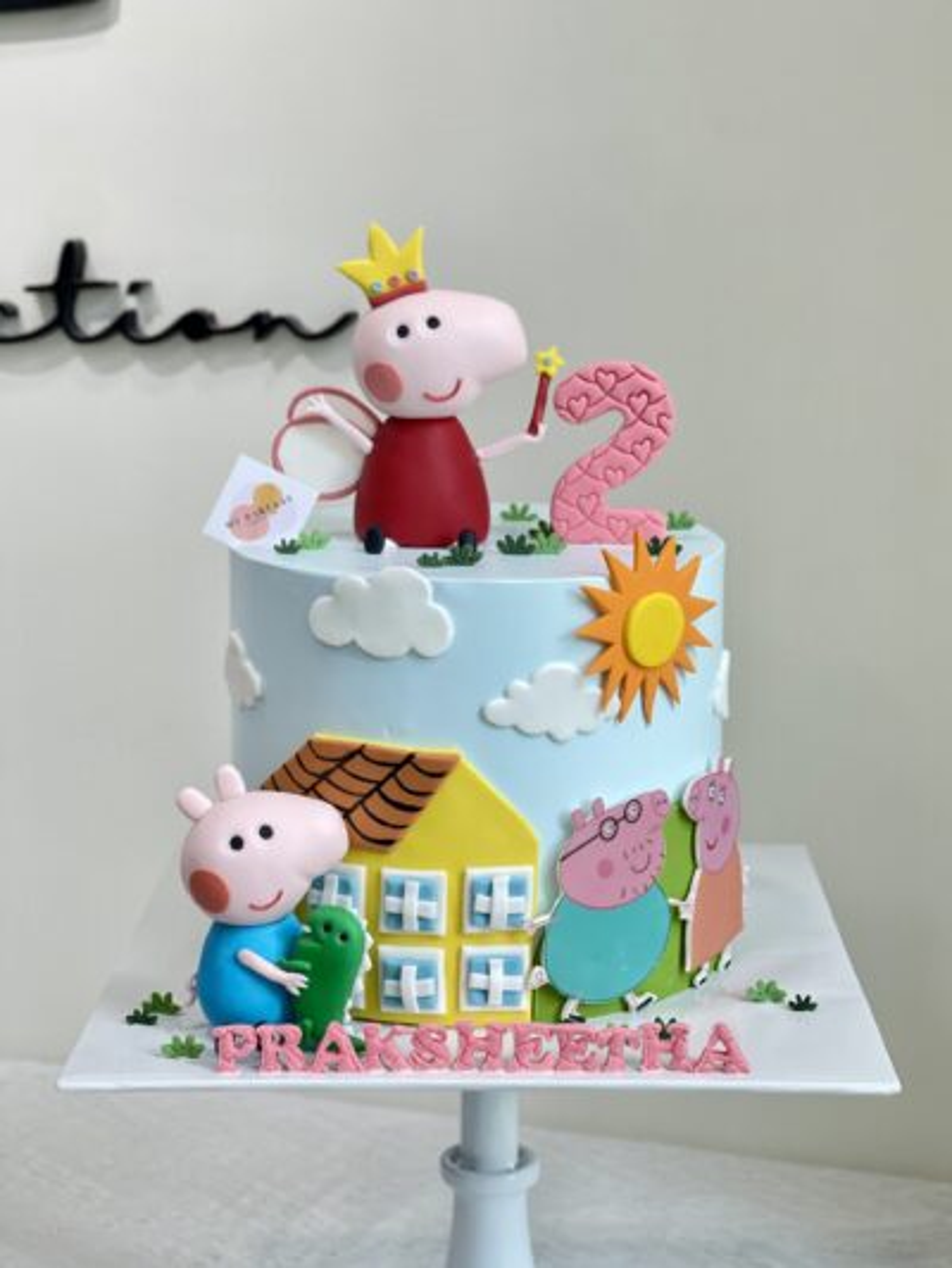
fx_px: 2346
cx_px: 476
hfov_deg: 22.9
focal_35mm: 64
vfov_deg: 30.3
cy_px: 634
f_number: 2.2
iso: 125
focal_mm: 7.5
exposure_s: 1/100
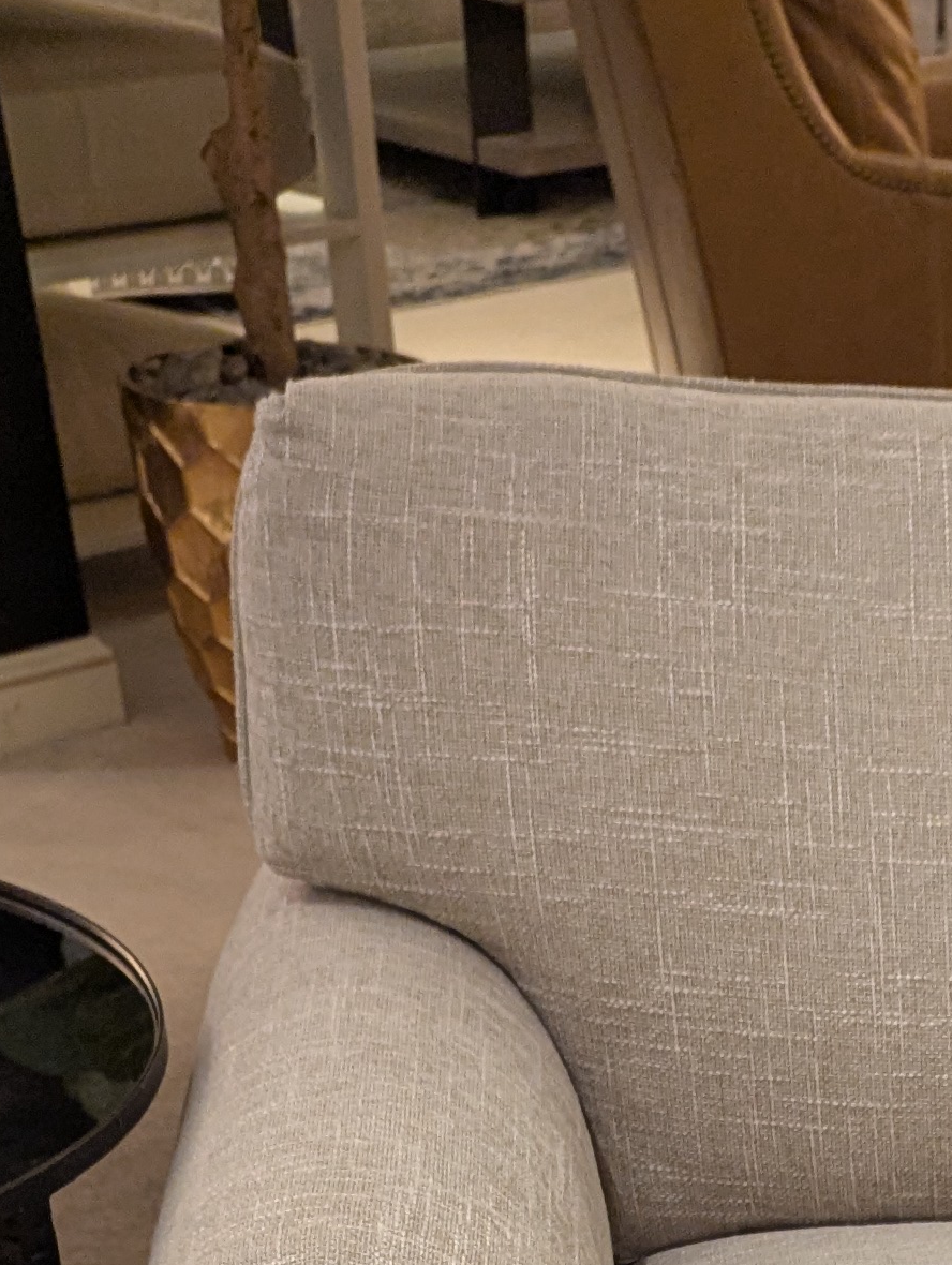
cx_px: 1129
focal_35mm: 83
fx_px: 3037
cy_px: 2036
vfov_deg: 19.6
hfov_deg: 17.1
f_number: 1.85
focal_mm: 6.81
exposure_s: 1/60
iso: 181
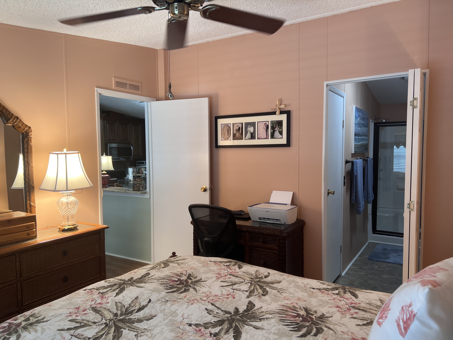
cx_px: 226
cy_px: 170
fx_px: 340
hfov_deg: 67.3
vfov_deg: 53.1
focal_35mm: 26
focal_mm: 5.7
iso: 80
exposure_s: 1/60
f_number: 1.5
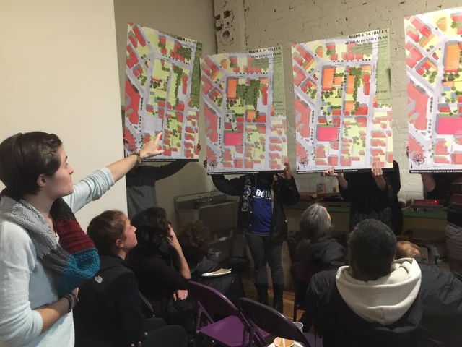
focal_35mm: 29
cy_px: 174
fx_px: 387
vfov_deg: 48.2
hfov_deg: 61.7
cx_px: 231
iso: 100
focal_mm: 4.15
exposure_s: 1/4
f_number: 2.2
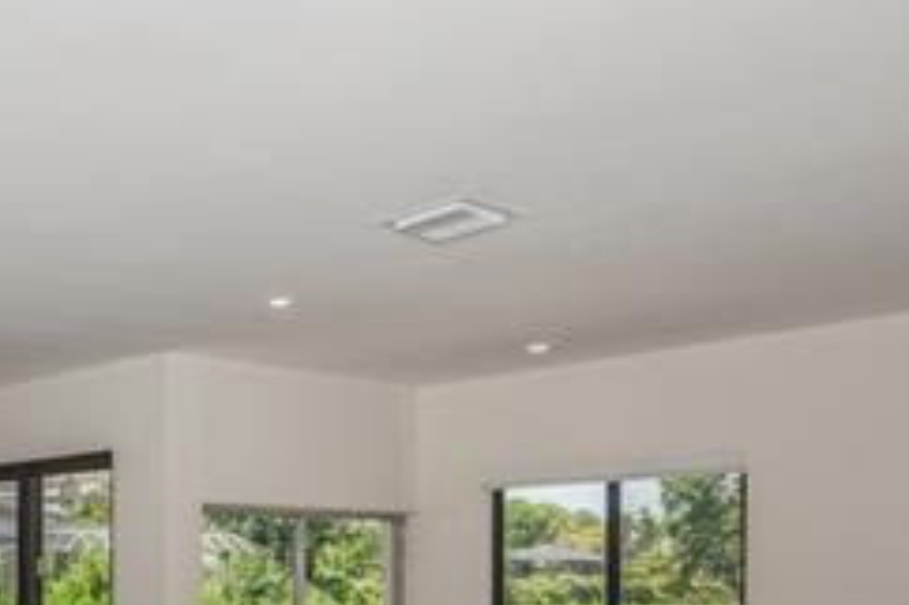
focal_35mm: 45
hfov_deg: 36.8
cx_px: -90
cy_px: 582
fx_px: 1135
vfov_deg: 28.3
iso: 200
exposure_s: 1/200
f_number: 8
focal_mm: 17
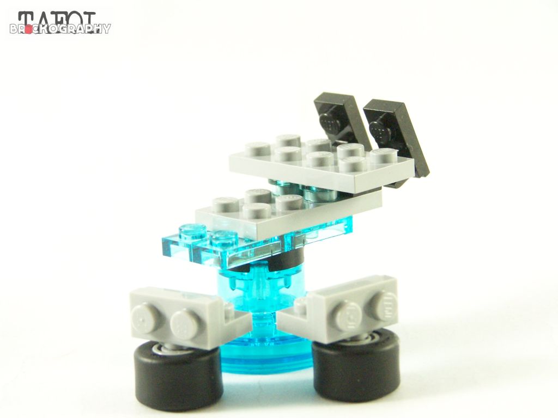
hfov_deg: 18.7
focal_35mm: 105
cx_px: 279
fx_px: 1693
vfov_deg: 14.1
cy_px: 209
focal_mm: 17.5
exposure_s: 1/60
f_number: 3.6
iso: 400
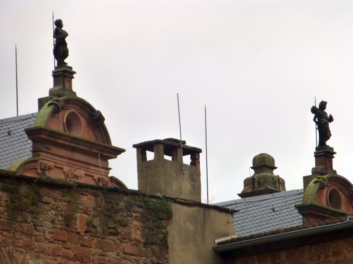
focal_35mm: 336
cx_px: 176
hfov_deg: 5.9
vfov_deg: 4.4
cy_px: 132
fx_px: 3426
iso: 160
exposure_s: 1/160
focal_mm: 60
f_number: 5.9
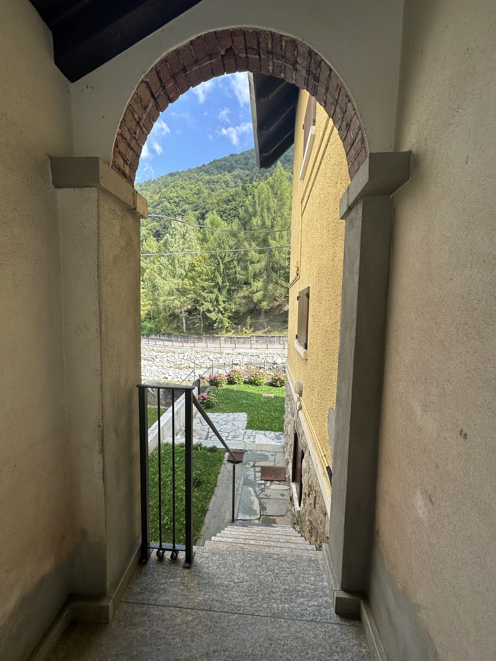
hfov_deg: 85.7
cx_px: 248
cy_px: 330
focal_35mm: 14
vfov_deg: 102.1
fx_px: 267
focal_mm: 2.22
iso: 40
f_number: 2.2
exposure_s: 1/543
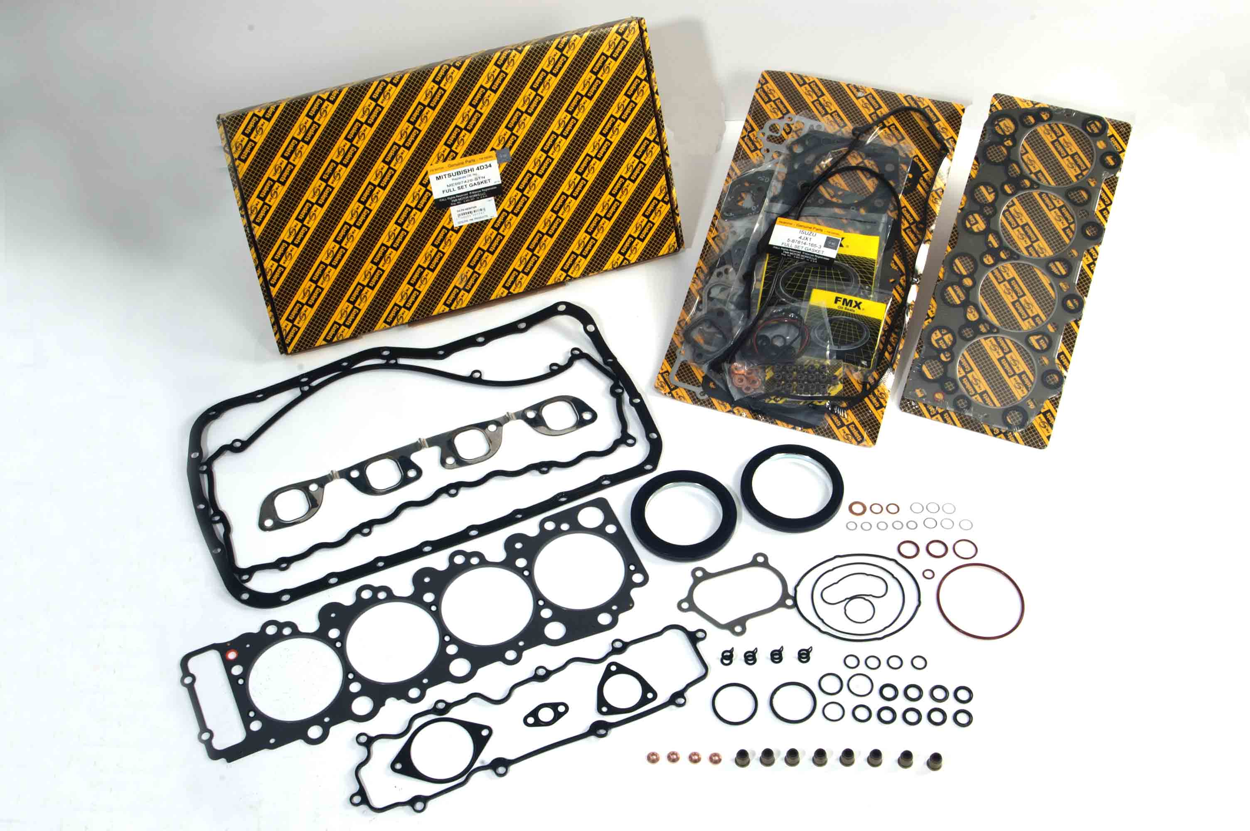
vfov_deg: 34.1
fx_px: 1353
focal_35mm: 39
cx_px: 625
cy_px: 416
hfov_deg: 49.6
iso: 200
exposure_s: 1/60
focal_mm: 26
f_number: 25
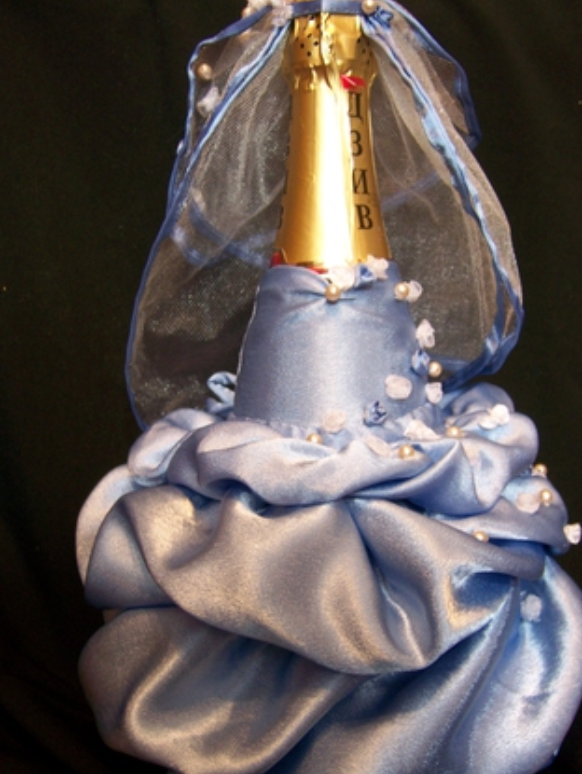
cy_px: 388
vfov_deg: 47.8
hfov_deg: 36.9
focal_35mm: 39
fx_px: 873
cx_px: 285
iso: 160
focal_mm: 6
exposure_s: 1/8
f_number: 2.8
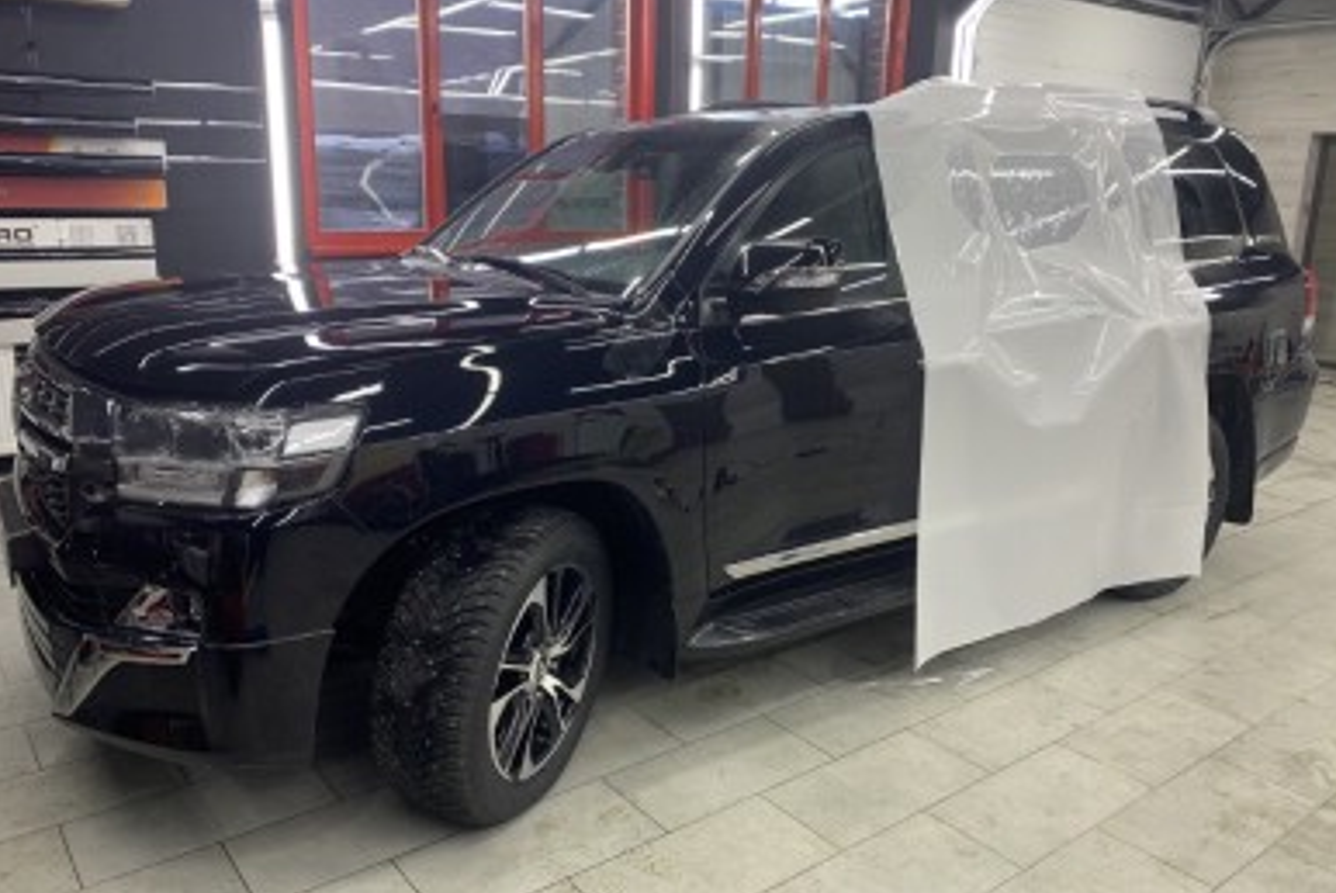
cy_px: 450
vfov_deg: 46.5
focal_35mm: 28
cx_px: 654
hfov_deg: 65.4
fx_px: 1040
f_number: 1.8
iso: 50
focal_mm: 4.25
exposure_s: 1/50
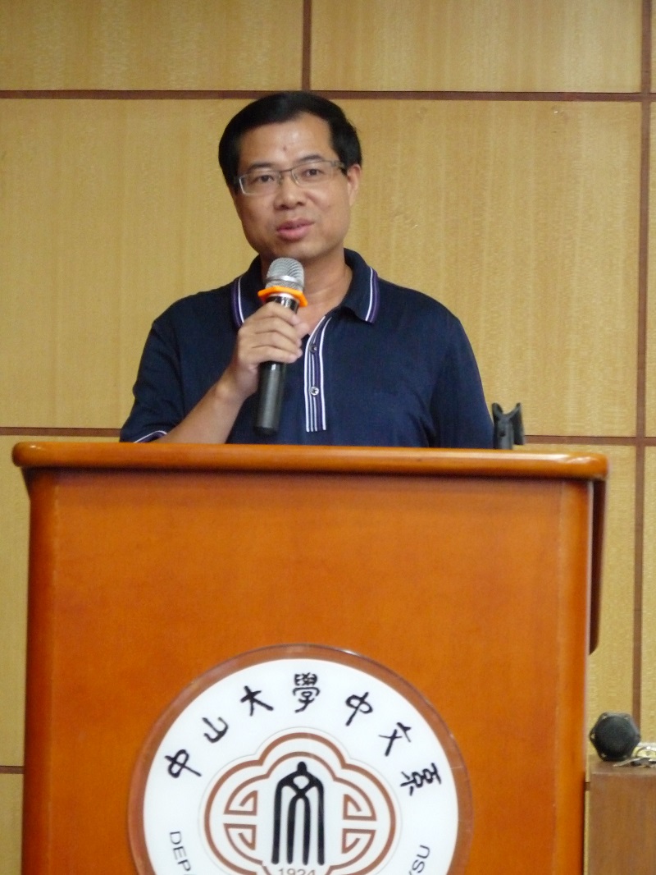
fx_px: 3486
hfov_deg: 10.8
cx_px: 328
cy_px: 438
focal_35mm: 138
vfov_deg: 14.3
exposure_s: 1/13
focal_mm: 24.5
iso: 800
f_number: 3.6
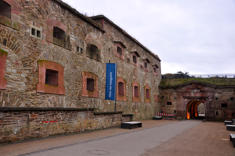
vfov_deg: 39.9
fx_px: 215
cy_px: 78
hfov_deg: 57.3
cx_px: 118
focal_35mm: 33
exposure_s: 1/160
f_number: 6.3
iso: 400
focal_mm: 22
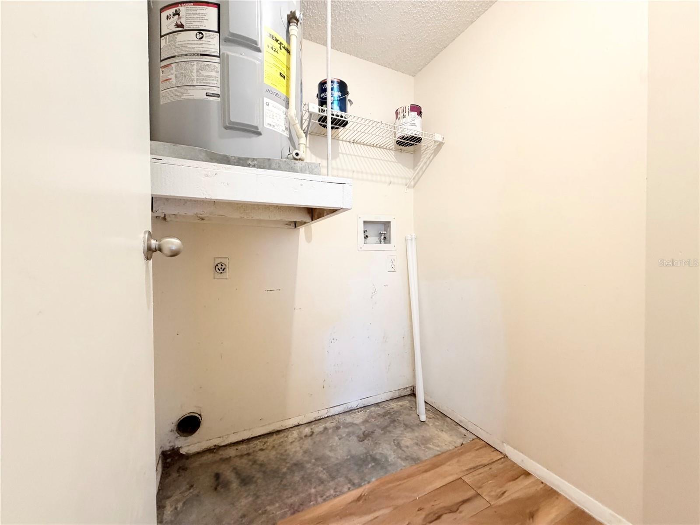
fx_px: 283
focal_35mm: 14
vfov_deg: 85.7
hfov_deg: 102.1
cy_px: 262
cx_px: 350
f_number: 2.2
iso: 250
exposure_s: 1/60
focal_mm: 2.22
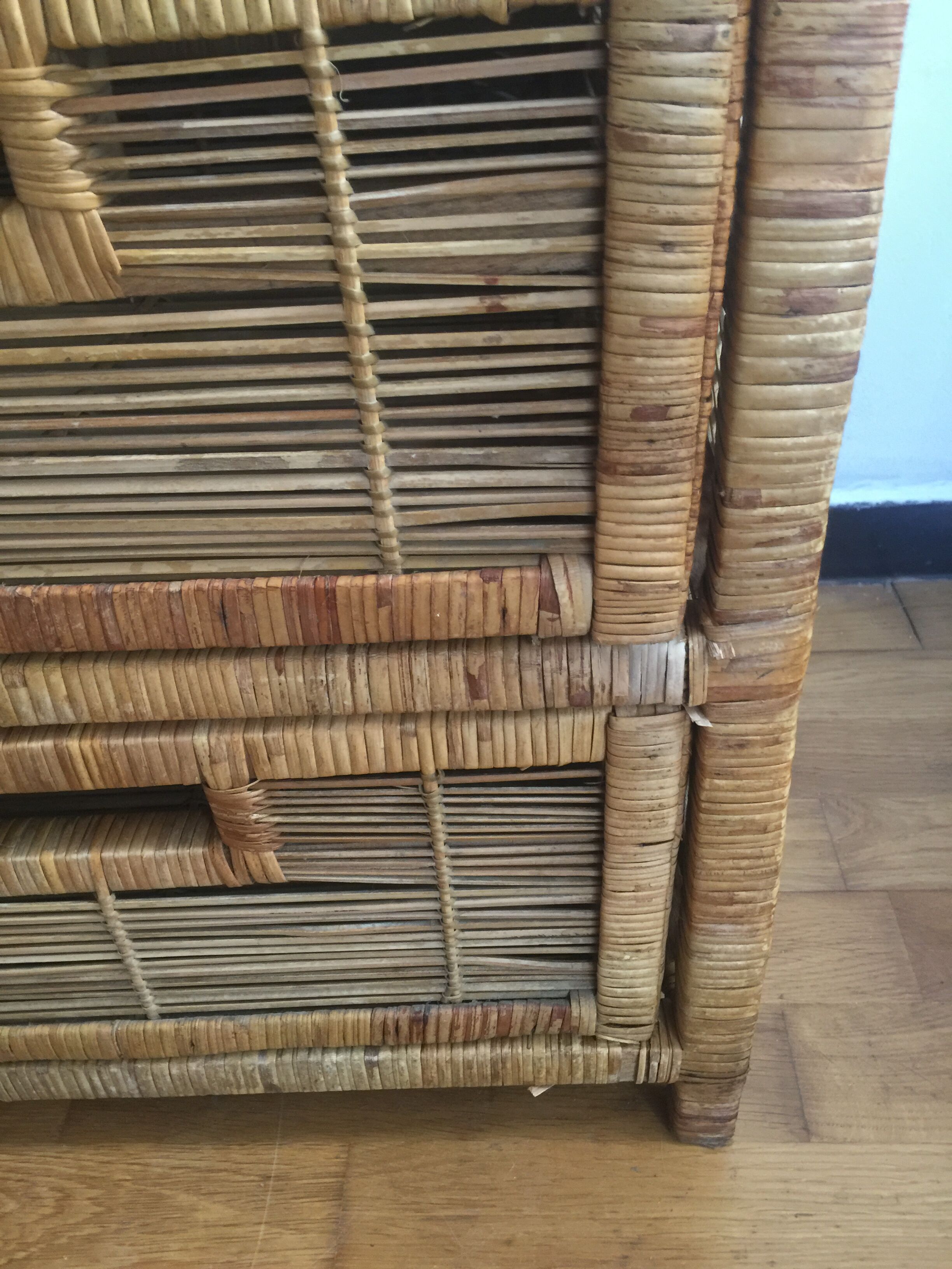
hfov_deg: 48.2
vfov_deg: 61.7
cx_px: 476
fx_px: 1063
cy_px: 634
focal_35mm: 29
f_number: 2.2
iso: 125
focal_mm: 4.15
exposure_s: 1/10
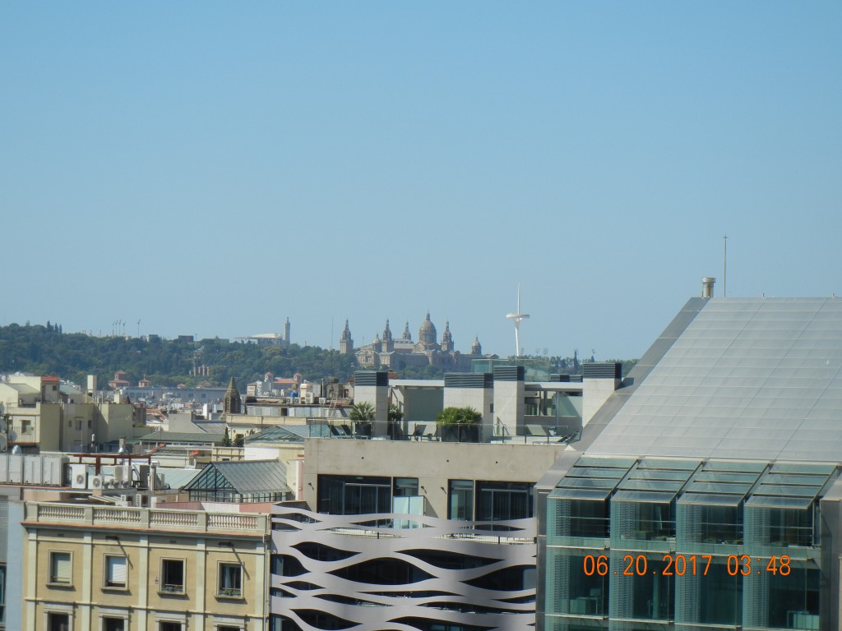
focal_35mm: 116
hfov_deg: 17.0
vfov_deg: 12.8
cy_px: 316
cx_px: 421
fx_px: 2822
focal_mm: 20.9
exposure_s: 1/300
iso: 160
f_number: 9.2
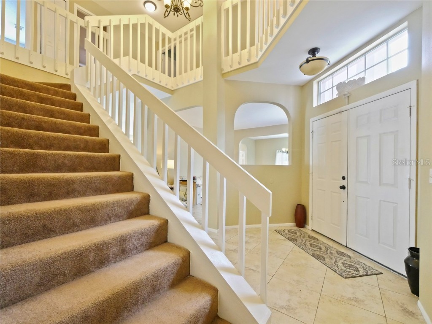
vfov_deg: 85.7
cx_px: 216
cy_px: 162
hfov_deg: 102.1
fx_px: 175
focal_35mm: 14
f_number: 4
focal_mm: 7
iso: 2500
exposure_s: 1/60
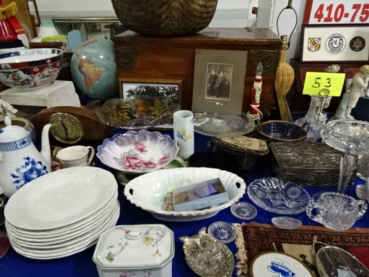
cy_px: 138
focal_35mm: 24
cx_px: 184
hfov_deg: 71.6
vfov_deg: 56.8
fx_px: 256
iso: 400
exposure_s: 1/30
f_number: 3.5
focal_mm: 4.1
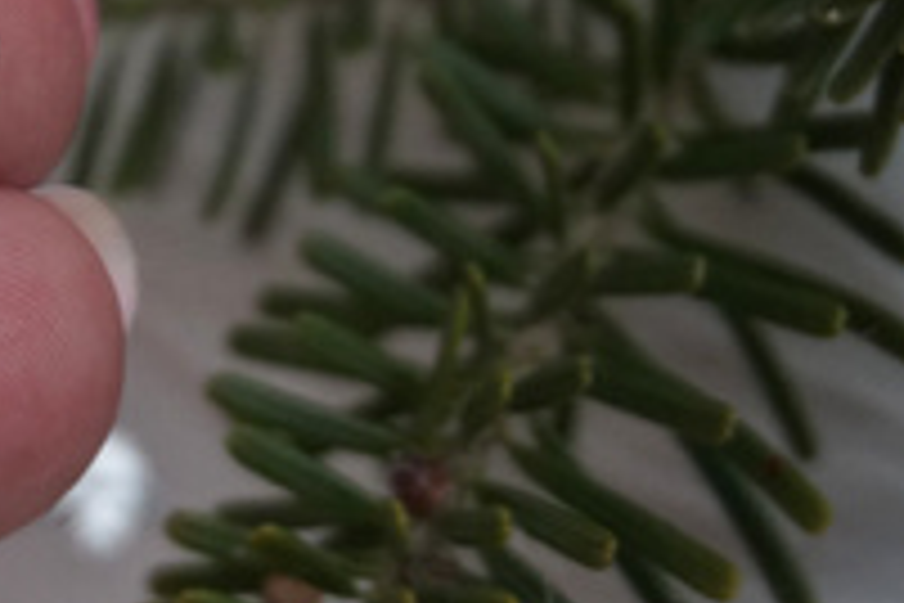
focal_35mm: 124
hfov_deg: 16.0
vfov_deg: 11.0
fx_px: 3117
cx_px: -103
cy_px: 14
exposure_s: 1/60
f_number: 5.6
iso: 1000
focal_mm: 37
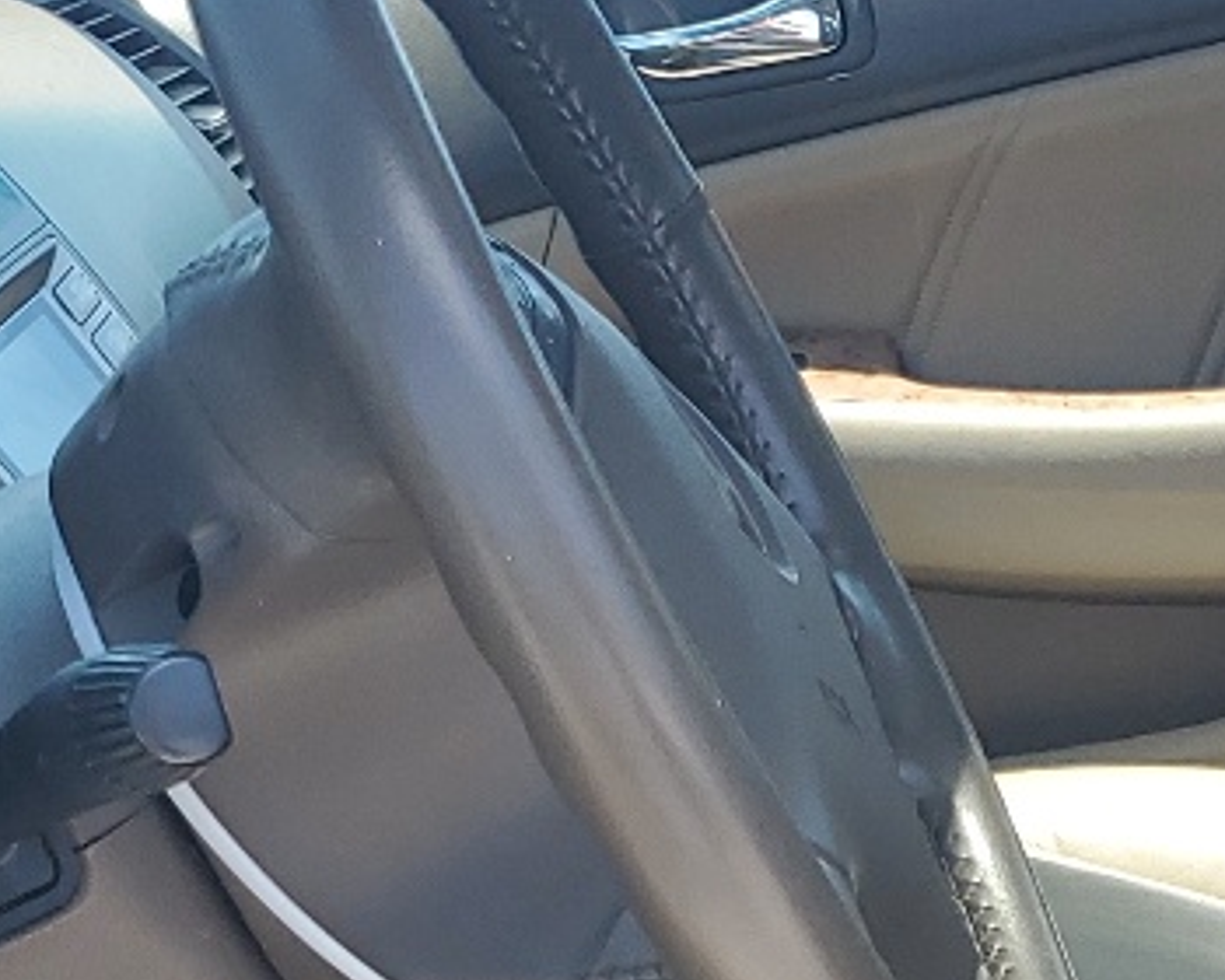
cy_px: 1312
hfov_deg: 16.3
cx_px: 1169
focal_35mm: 116
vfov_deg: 12.8
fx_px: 4206
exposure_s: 1/588
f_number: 1.5
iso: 50
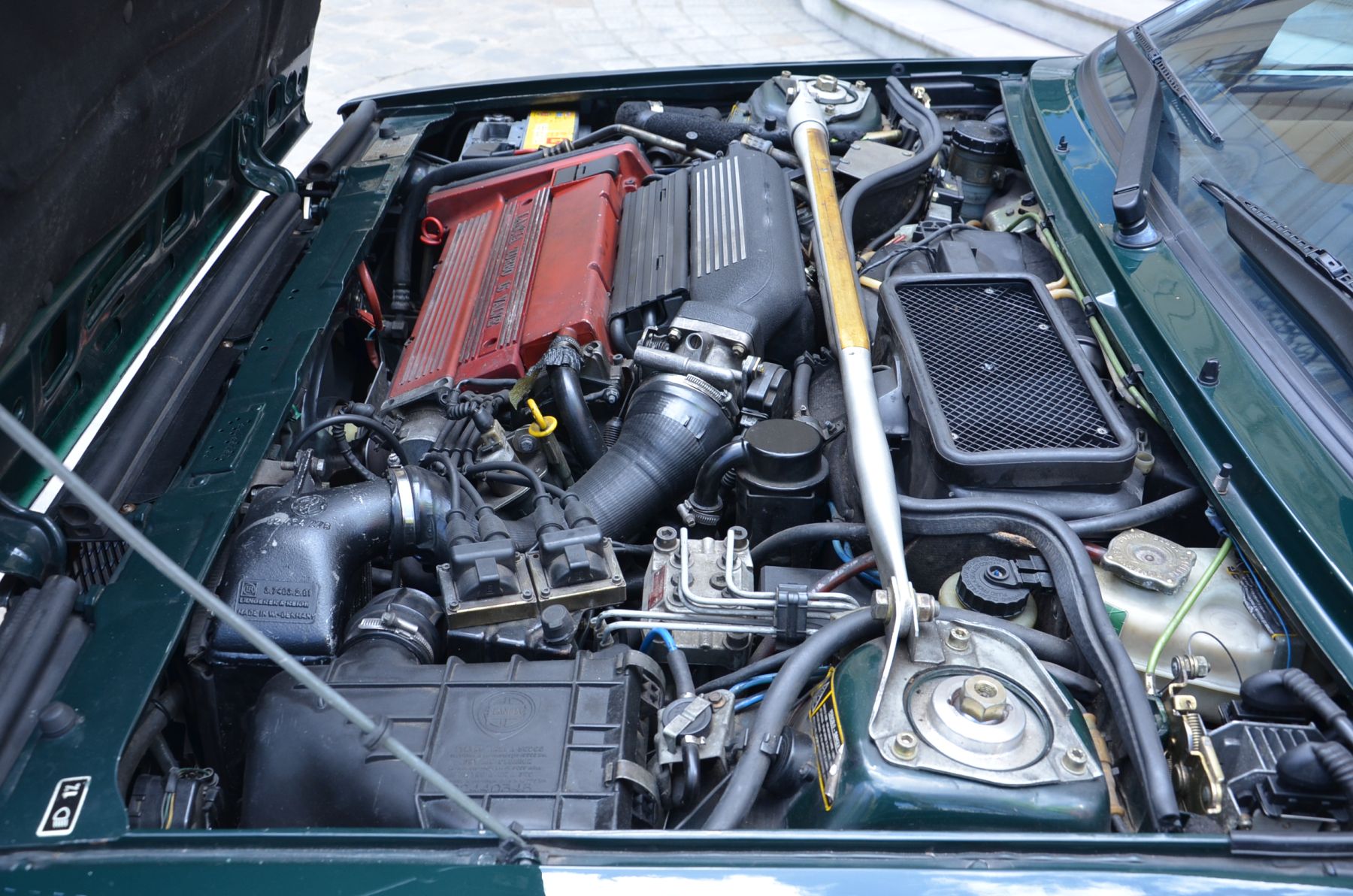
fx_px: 1350
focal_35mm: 36
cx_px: 676
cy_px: 448
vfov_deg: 36.7
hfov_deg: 53.2
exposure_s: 1/125
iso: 400
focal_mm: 24
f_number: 5.6
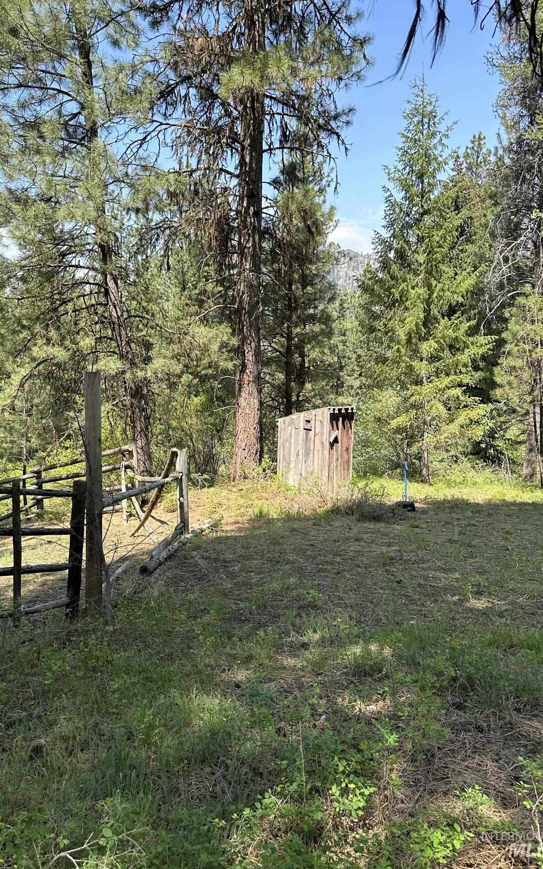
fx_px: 616
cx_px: 249
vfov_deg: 70.4
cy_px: 437
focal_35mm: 26
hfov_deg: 47.5
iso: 80
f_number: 1.78
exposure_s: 1/1119
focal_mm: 6.86
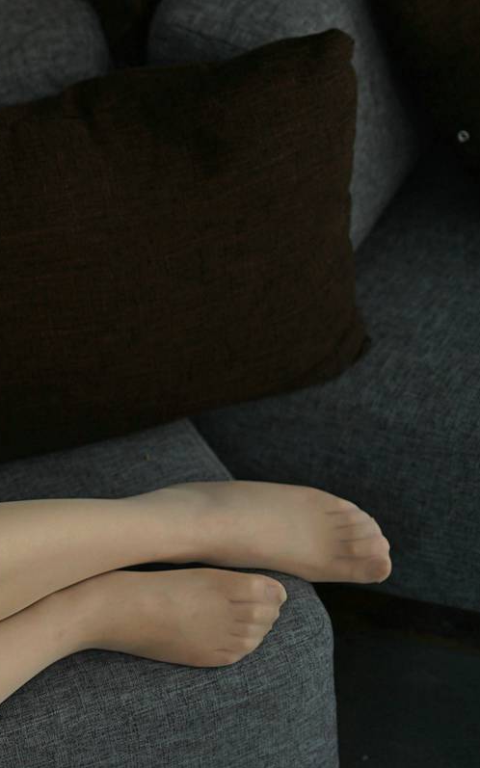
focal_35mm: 115
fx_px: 2407
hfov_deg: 10.8
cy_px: 315
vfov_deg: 18.1
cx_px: -320
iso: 200
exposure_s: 1/160
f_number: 2
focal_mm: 50
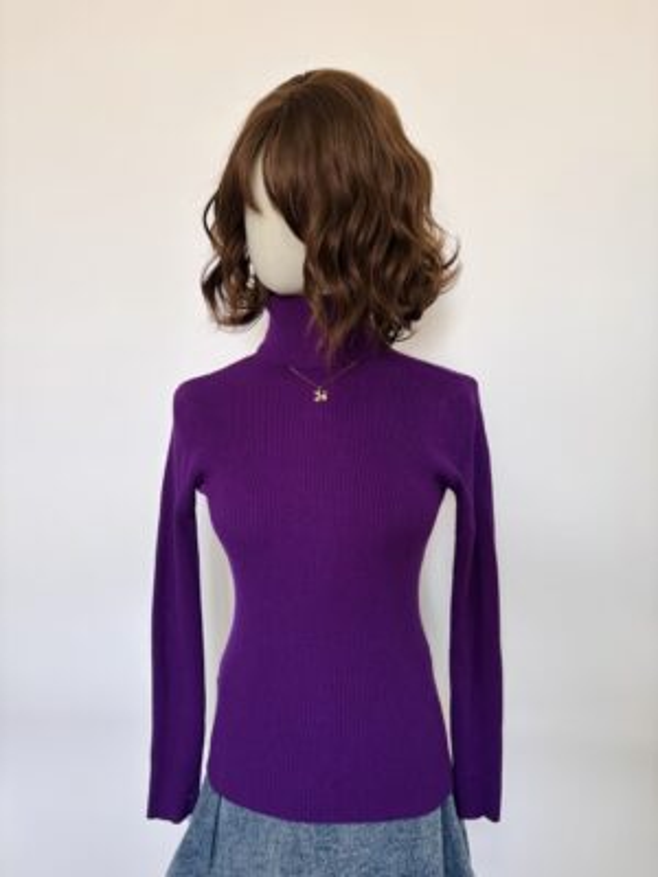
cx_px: 329
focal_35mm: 26
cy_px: 438
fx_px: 659
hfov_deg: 53.1
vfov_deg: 67.3
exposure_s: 1/60
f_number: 1.6
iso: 160
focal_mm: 5.96
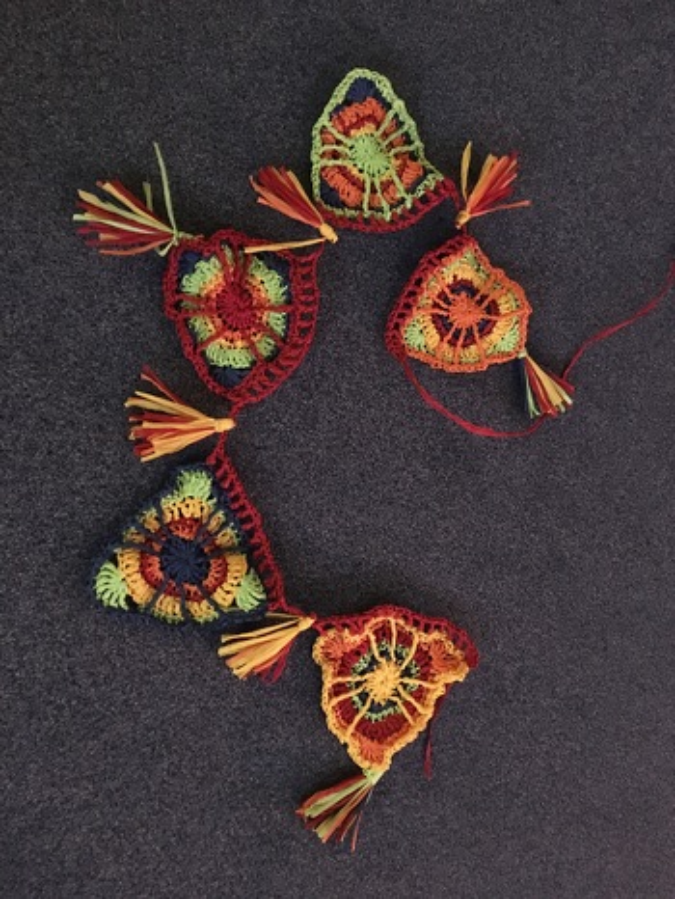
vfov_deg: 61.6
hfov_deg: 48.3
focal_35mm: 29
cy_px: 450
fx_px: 753
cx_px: 338
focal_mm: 4.15
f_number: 2.2
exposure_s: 1/17
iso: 800
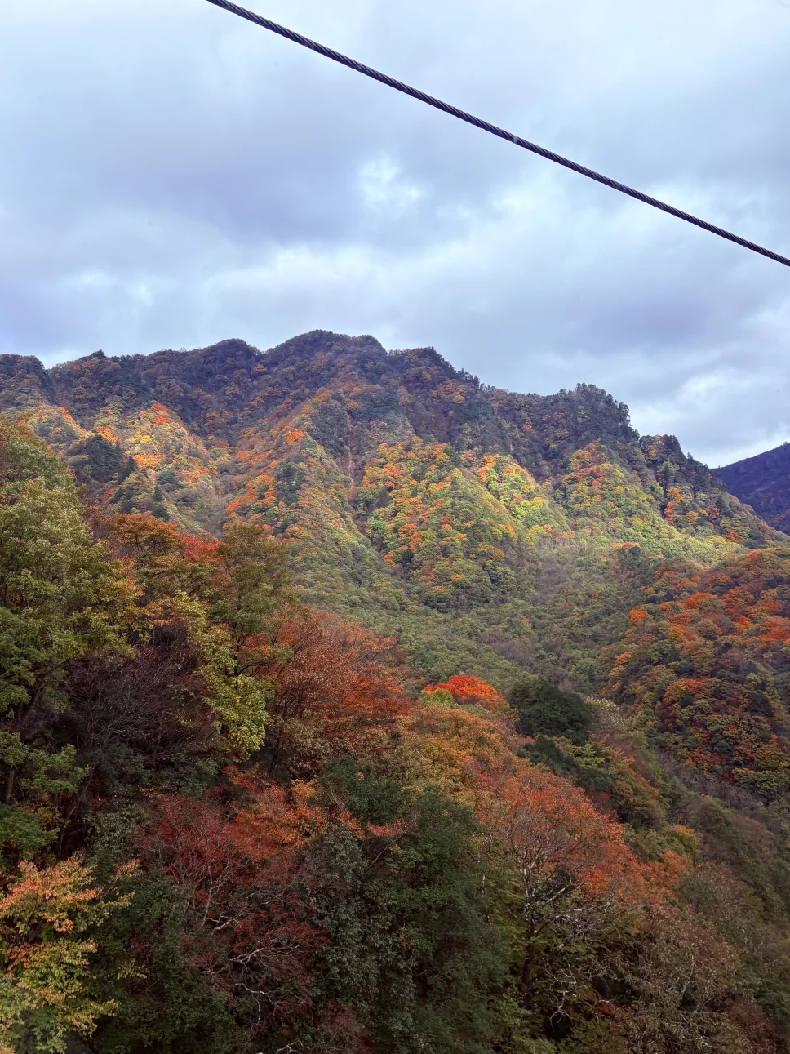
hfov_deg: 48.2
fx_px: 883
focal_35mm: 29
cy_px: 536
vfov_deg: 61.7
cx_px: 360
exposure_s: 1/884
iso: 50
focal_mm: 5.96
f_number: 1.6
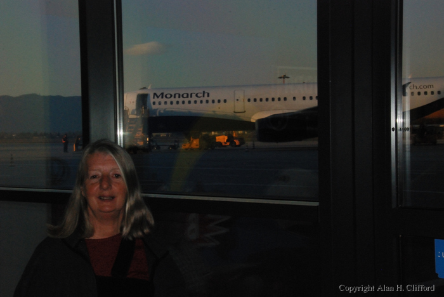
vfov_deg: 19.0
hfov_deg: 28.1
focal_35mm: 72
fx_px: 889
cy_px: 148
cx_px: 222
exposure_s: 1/60
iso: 1600
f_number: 29
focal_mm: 48
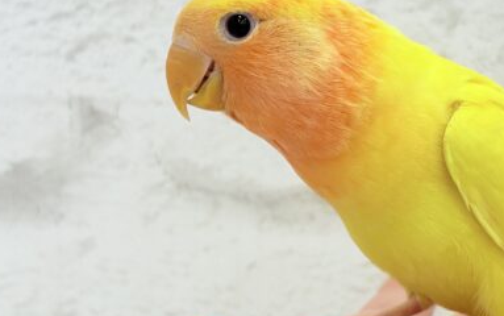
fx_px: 1265
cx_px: 383
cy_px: 140
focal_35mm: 92
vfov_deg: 14.2
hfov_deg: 22.3
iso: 32
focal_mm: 5.96
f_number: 1.6
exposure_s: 1/50
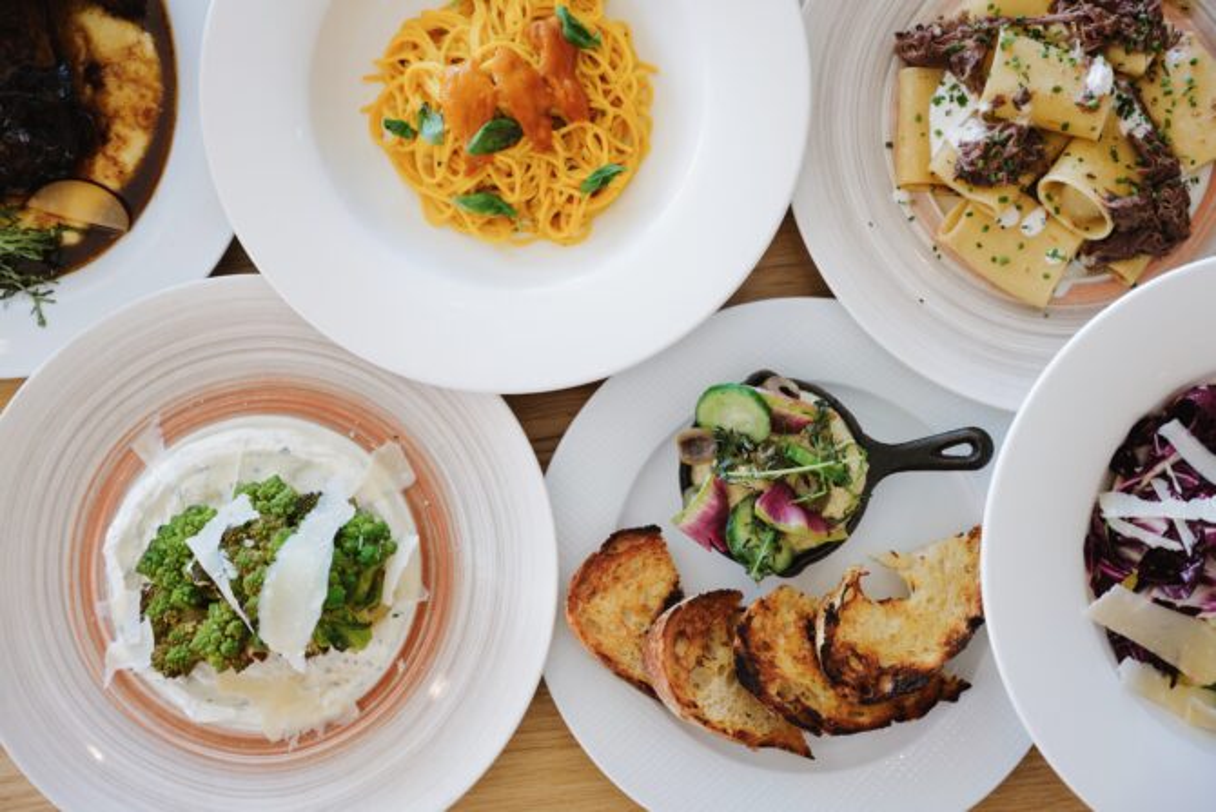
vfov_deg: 29.3
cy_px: 406
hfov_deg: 42.7
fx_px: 1554
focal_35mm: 46
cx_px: 608
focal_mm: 46
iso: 250
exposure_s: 1/100
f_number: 2.8
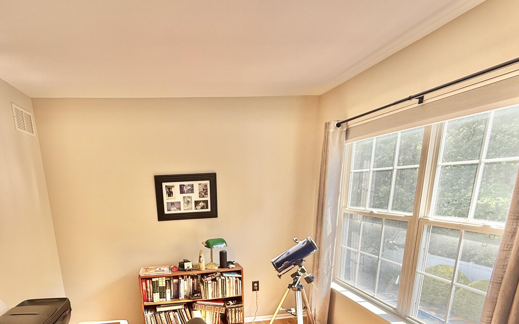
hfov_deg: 81.2
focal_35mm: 21
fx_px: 297
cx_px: 205
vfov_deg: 53.3
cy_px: 262
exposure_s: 1/164
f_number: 2.2
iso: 64
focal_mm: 2.22
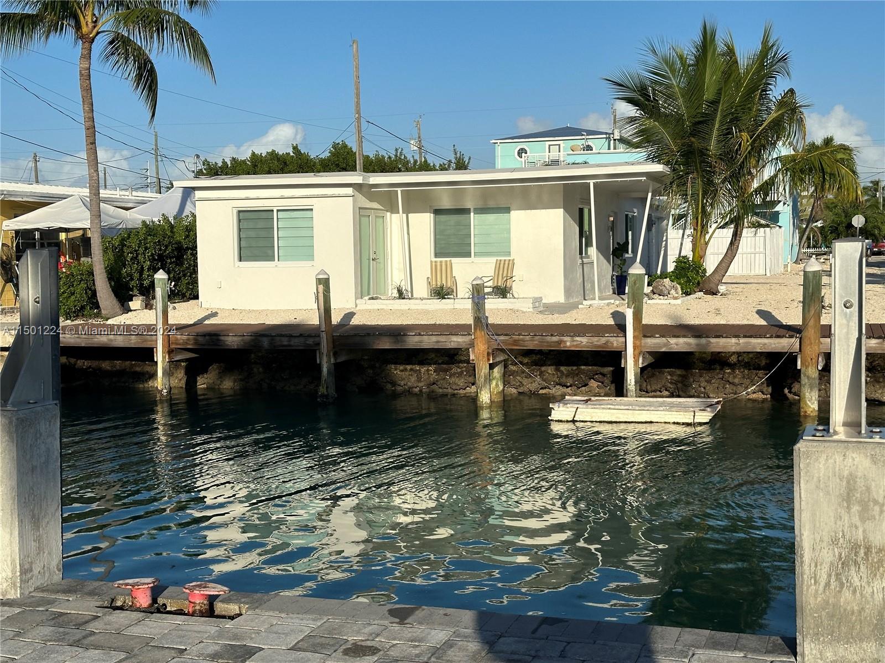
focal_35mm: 48
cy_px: 332
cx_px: 442
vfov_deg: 30.3
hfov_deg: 39.7
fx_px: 1227
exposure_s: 1/6623
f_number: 1.78
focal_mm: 6.86
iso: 64
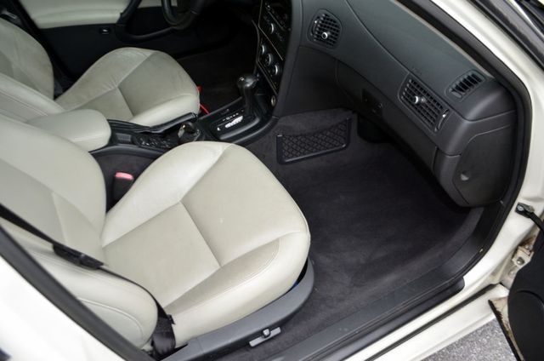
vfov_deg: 43.4
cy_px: 180
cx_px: 272
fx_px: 452
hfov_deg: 62.0
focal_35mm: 30
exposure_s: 1/160
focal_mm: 20
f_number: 3.8
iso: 200
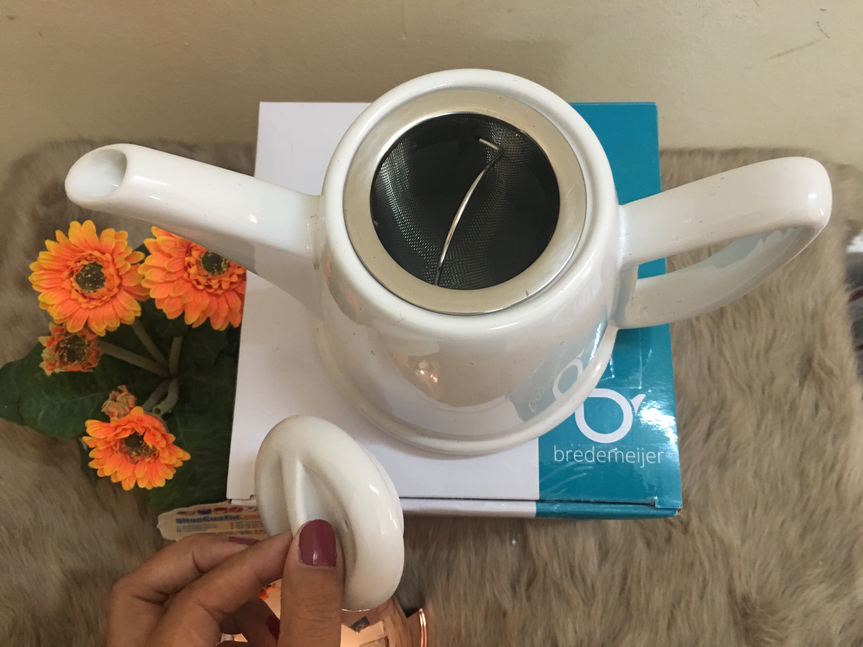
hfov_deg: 61.7
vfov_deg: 48.2
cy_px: 324
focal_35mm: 29
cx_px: 432
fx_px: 723
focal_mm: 4.15
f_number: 2.2
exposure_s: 1/17
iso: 100
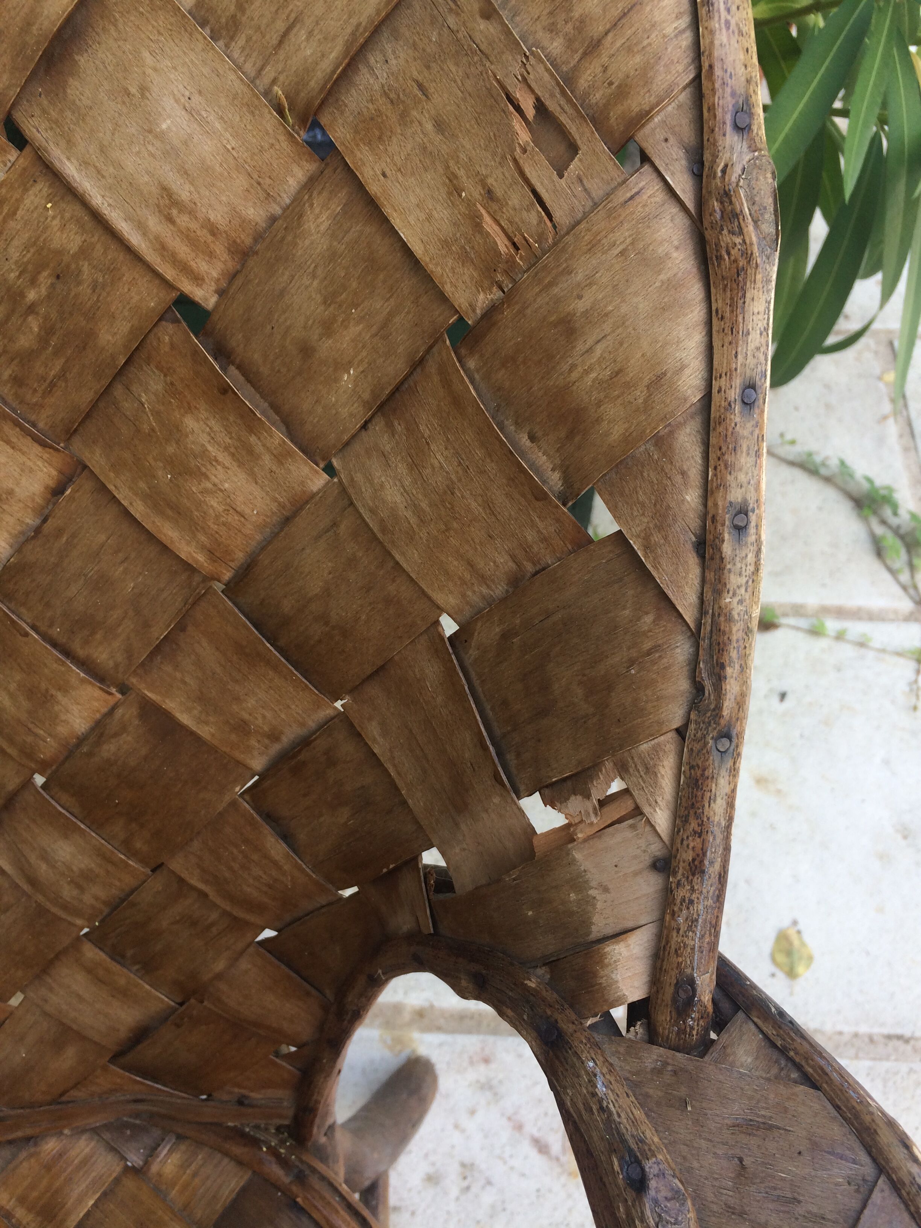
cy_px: 614
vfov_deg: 61.7
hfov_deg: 48.2
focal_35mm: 29
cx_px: 460
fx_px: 1029
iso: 32
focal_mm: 4.15
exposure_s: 1/249
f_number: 2.2
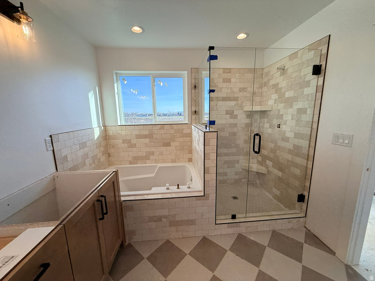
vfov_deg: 85.7
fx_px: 152
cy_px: 140
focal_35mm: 14
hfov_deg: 102.1
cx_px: 188
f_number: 2.2
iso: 64
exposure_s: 1/338
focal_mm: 2.22
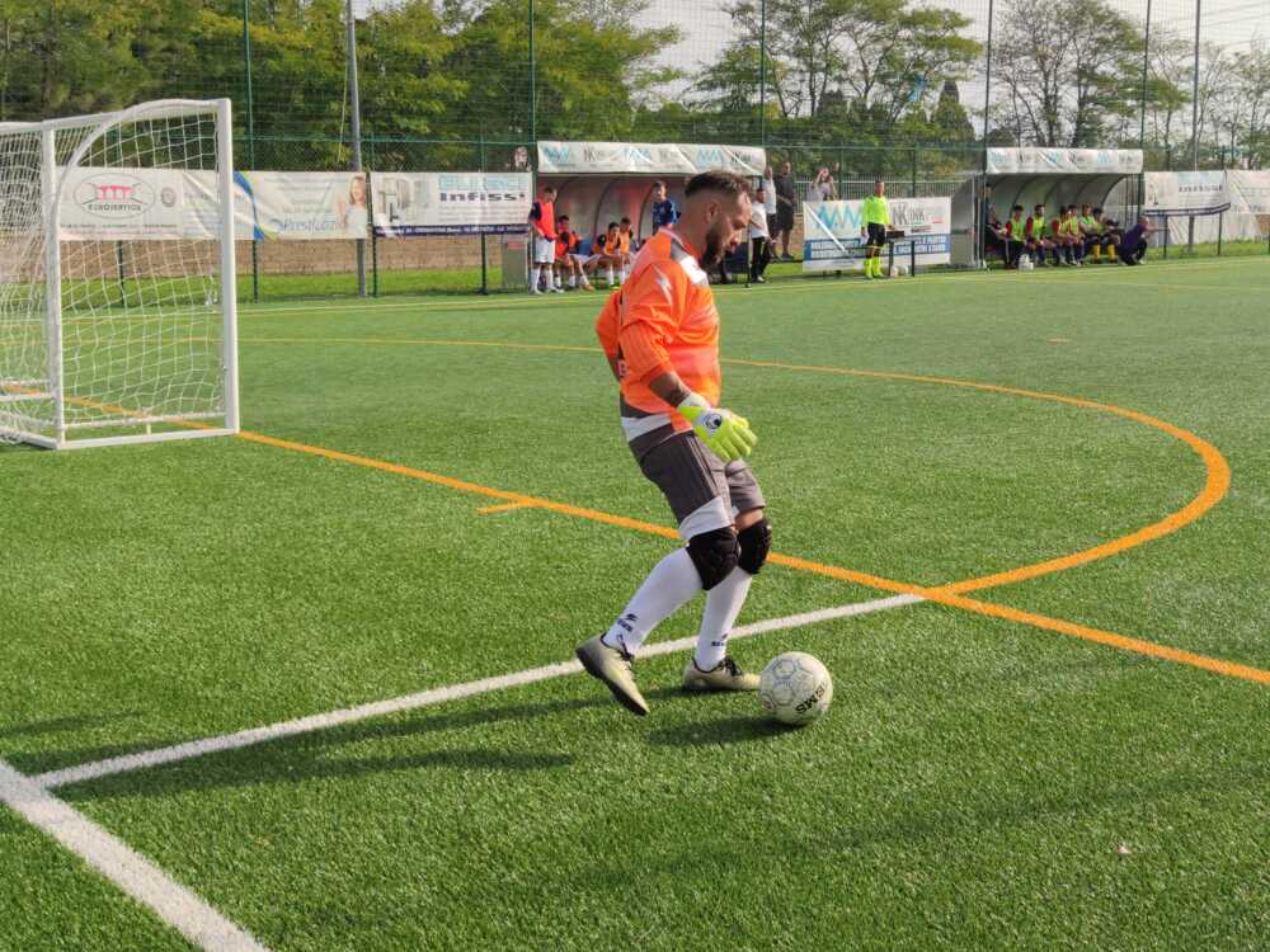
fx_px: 881
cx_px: 635
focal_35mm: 24
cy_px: 476
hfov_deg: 71.6
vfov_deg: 56.8
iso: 50
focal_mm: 6.72
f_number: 1.69
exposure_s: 1/1249
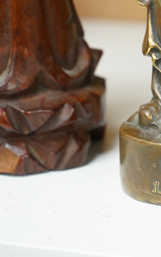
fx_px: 1040
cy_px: 125
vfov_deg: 14.1
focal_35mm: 148
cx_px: 202
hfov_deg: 8.7
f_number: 6.3
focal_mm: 70
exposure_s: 1/100
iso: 2500
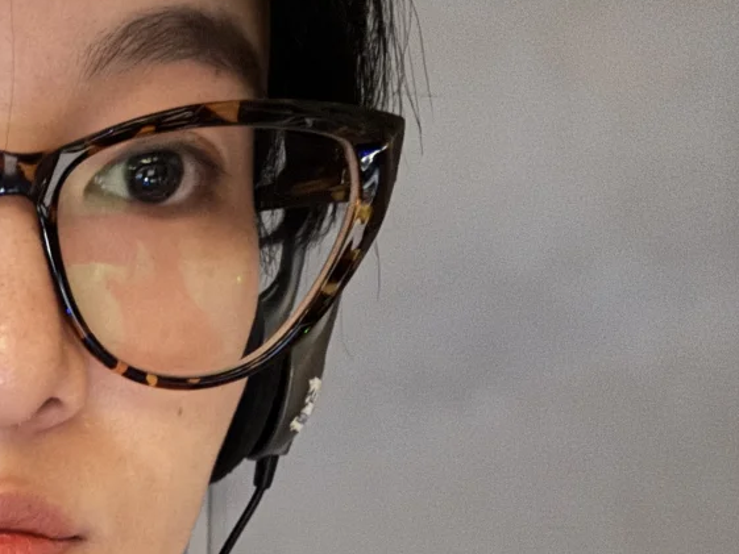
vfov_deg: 23.3
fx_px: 1260
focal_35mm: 59
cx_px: -174
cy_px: 612
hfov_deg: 28.1
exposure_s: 1/8
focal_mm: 2.69
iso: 1000
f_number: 1.9
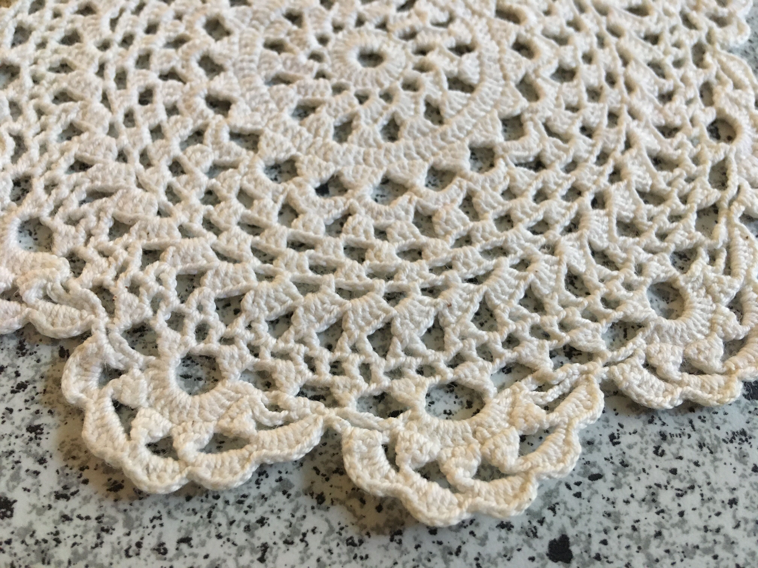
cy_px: 284
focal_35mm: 29
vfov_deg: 48.2
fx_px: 635
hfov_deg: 61.7
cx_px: 379
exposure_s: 1/33
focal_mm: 4.15
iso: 200
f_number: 2.2
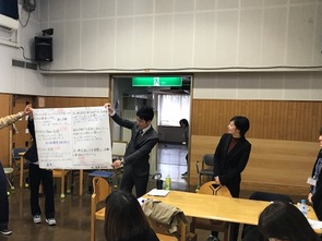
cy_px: 131
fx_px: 353
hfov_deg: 48.8
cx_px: 135
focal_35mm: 38
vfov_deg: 37.7
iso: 40
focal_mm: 3.99
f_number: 1.8
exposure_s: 1/25
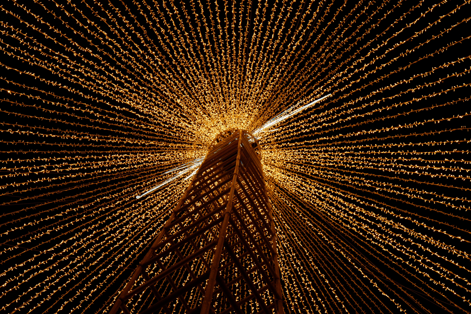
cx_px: 236
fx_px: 981
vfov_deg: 18.2
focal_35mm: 75
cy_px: 157
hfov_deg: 27.0
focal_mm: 50
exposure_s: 1/105
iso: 1600
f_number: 5.6
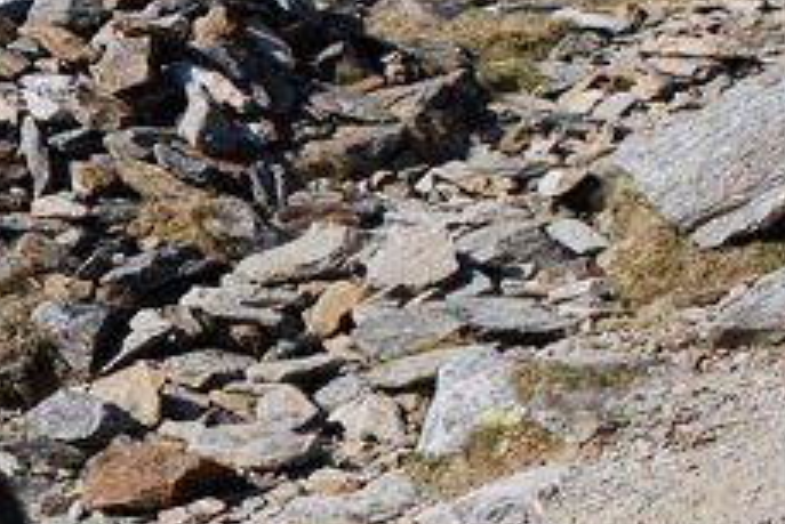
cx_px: -154
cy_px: 390
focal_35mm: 114
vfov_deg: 12.0
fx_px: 2487
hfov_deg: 17.1
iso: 100
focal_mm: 18
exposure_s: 1/320
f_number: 9
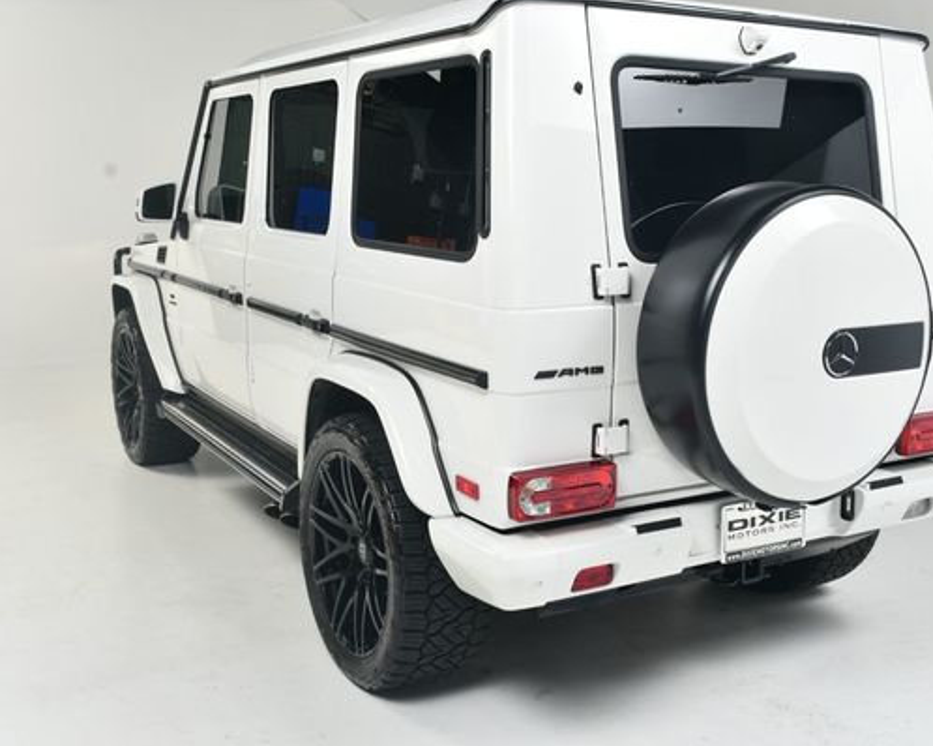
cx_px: 525
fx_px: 1132
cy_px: 351
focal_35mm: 41
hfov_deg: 44.7
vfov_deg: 36.5
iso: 100
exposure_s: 1/160
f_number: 11
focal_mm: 23
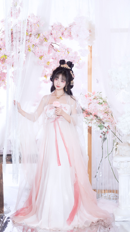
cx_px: 57
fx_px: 551
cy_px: 115
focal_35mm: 90
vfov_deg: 23.7
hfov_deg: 13.4
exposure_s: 1/400
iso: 200
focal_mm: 85
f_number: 1.4
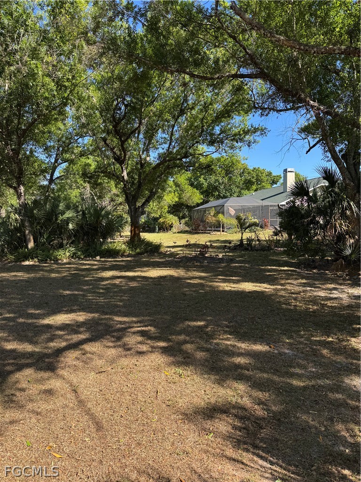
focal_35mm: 24
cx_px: 180
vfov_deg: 71.6
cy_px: 241
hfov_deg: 56.8
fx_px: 334
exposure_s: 1/1151
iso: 80
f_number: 1.78
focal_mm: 6.76
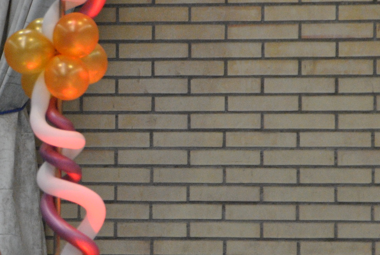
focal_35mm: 710
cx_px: 0
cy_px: 133
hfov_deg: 2.9
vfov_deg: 1.9
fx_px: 7503
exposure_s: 1/125
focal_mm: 170
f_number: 6
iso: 800
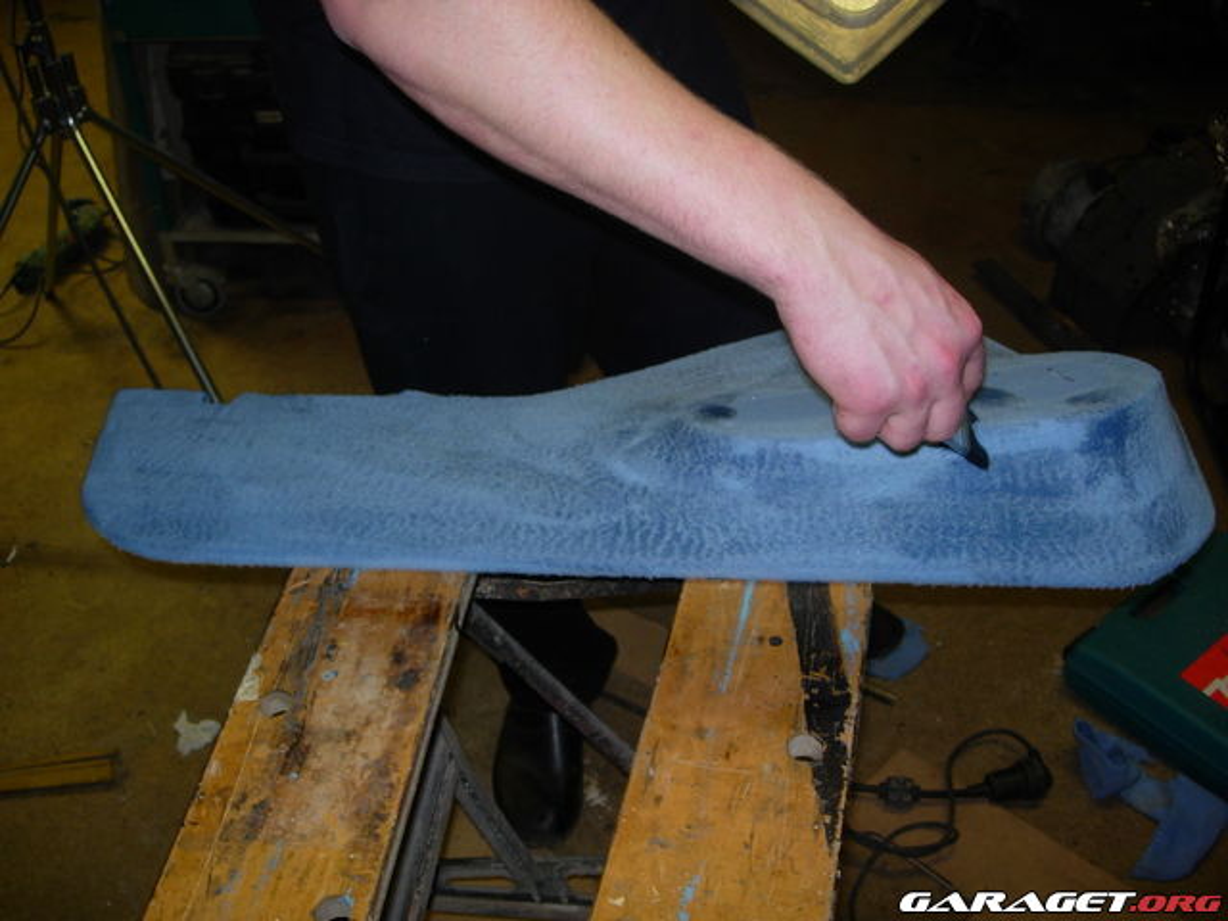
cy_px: 460
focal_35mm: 38
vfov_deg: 37.7
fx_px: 1348
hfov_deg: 49.0
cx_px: 614
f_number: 2.8
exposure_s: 1/64
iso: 79
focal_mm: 7.8
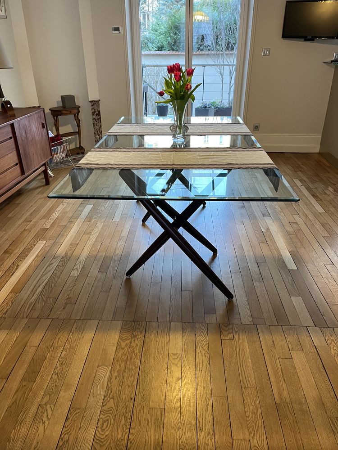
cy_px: 225
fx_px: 338
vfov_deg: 67.3
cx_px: 169
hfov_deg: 53.1
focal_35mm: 26
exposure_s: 1/50
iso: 400
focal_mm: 5.1
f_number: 1.6
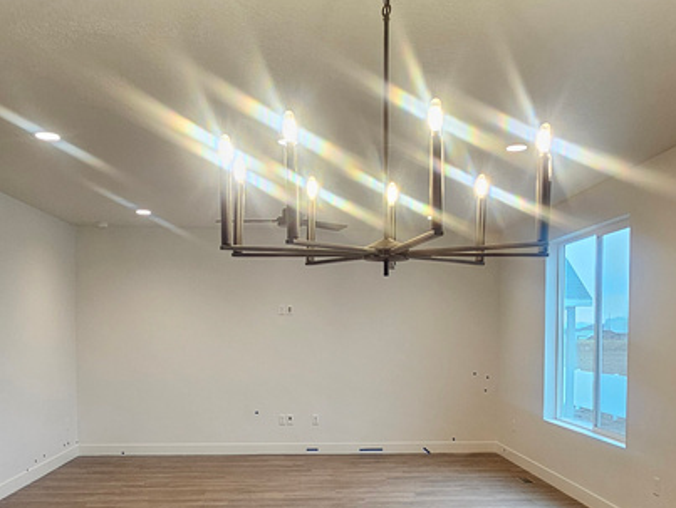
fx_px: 645
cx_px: 349
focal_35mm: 33
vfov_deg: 42.2
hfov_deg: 55.3
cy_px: 357
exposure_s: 1/60
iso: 160
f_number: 2.2
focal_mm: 2.2
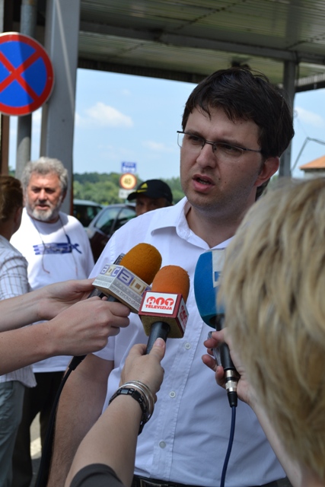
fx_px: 812
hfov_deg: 22.6
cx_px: 162
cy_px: 244
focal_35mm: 60
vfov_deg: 33.4
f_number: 7.1
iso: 100
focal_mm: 40
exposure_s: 1/200
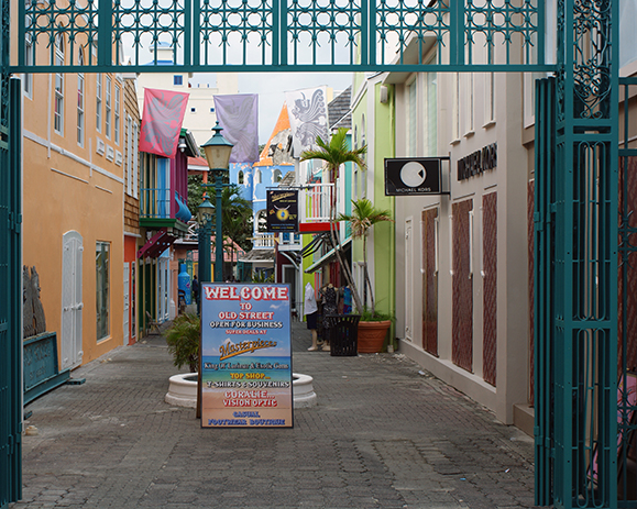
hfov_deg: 31.6
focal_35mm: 60
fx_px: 1123
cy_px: 255
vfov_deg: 25.6
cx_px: 255
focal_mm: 35
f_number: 9
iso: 100
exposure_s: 1/80
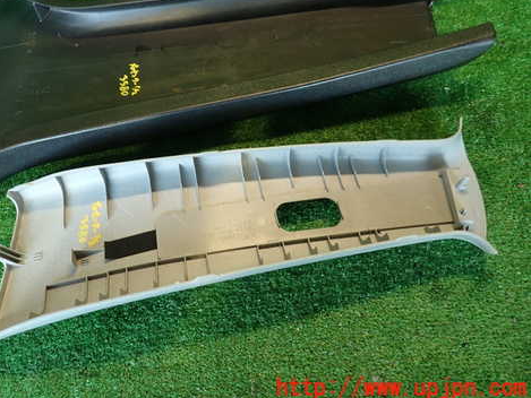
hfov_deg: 56.0
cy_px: 148
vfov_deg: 43.8
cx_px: 192
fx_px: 491
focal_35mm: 32
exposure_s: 1/40
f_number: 2
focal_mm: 4.5
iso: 200
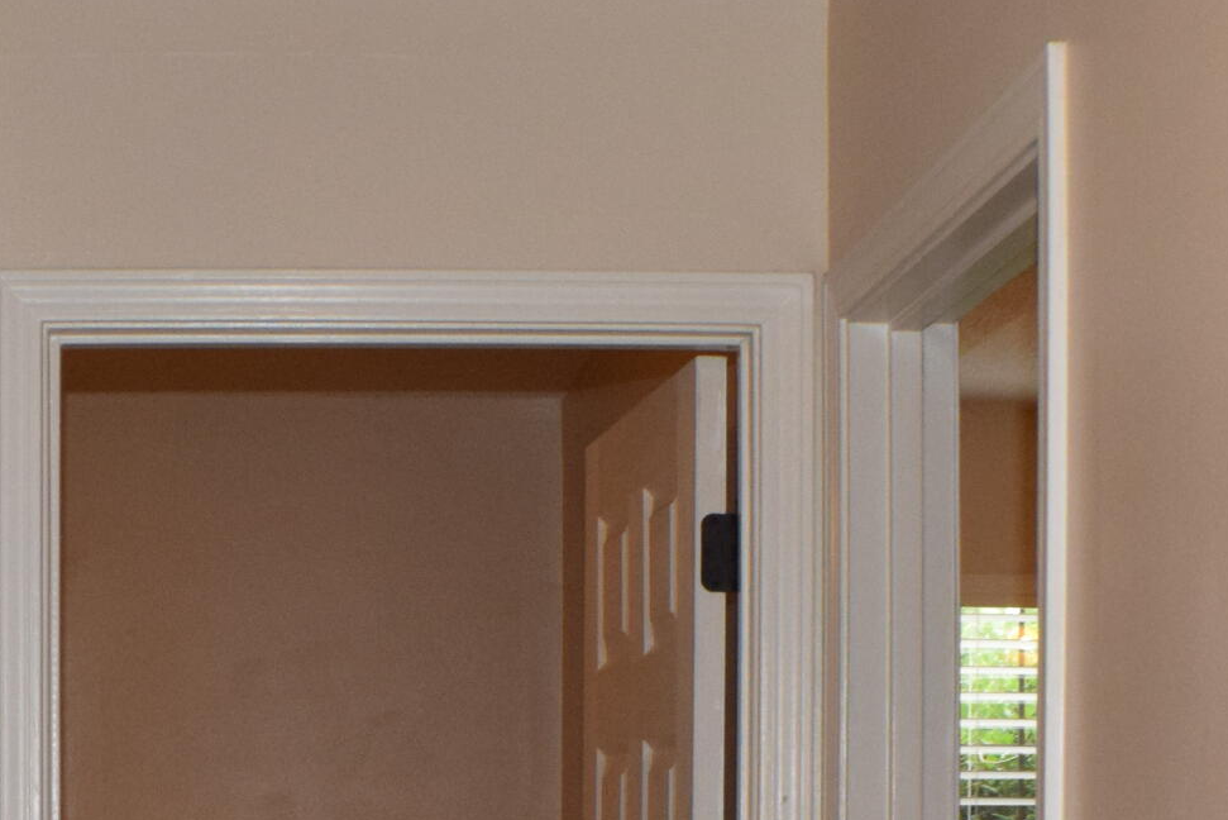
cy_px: 957
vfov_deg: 12.6
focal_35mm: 107
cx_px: 290
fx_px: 3635
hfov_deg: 19.0
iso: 1600
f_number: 8
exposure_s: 1/200
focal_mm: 23
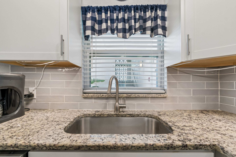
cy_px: 78
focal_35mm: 15
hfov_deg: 100.4
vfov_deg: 77.3
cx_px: 118
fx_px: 98
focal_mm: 10
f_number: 7.1
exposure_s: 1/50
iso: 100
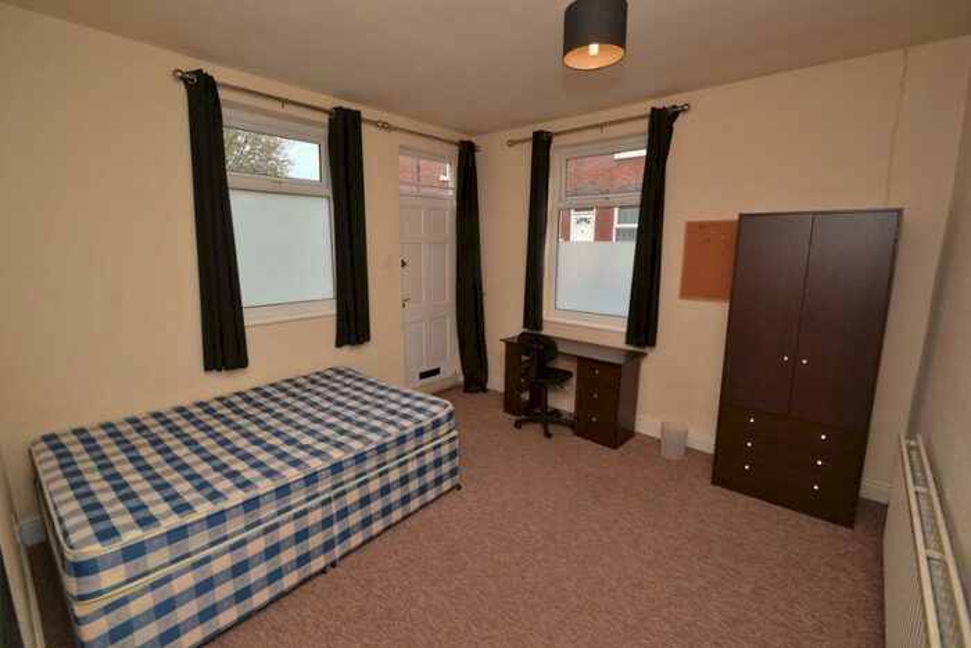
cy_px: 324
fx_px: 405
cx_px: 486
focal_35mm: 15
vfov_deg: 77.4
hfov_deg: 100.4
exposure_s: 1/200
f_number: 7.1
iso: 800
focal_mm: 10
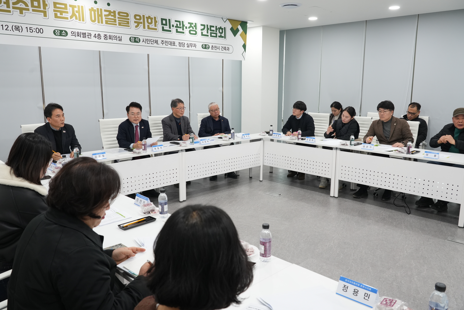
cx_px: 232
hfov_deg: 63.7
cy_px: 155
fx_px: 374
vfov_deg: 45.0
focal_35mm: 29
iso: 1600
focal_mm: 29
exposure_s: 1/60
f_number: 8
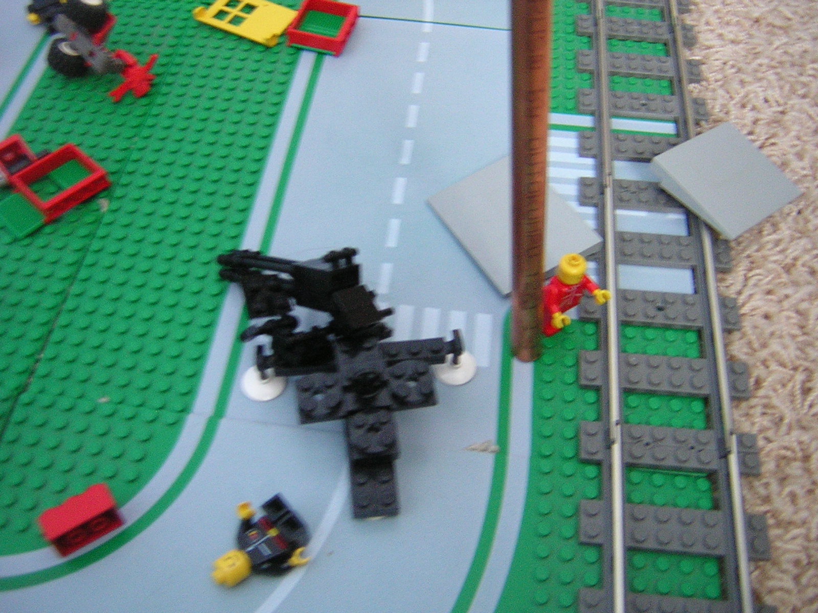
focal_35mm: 36
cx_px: 409
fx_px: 851
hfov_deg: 51.4
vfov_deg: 39.7
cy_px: 306
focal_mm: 4.7
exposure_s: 1/1.8
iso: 400
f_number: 2.6
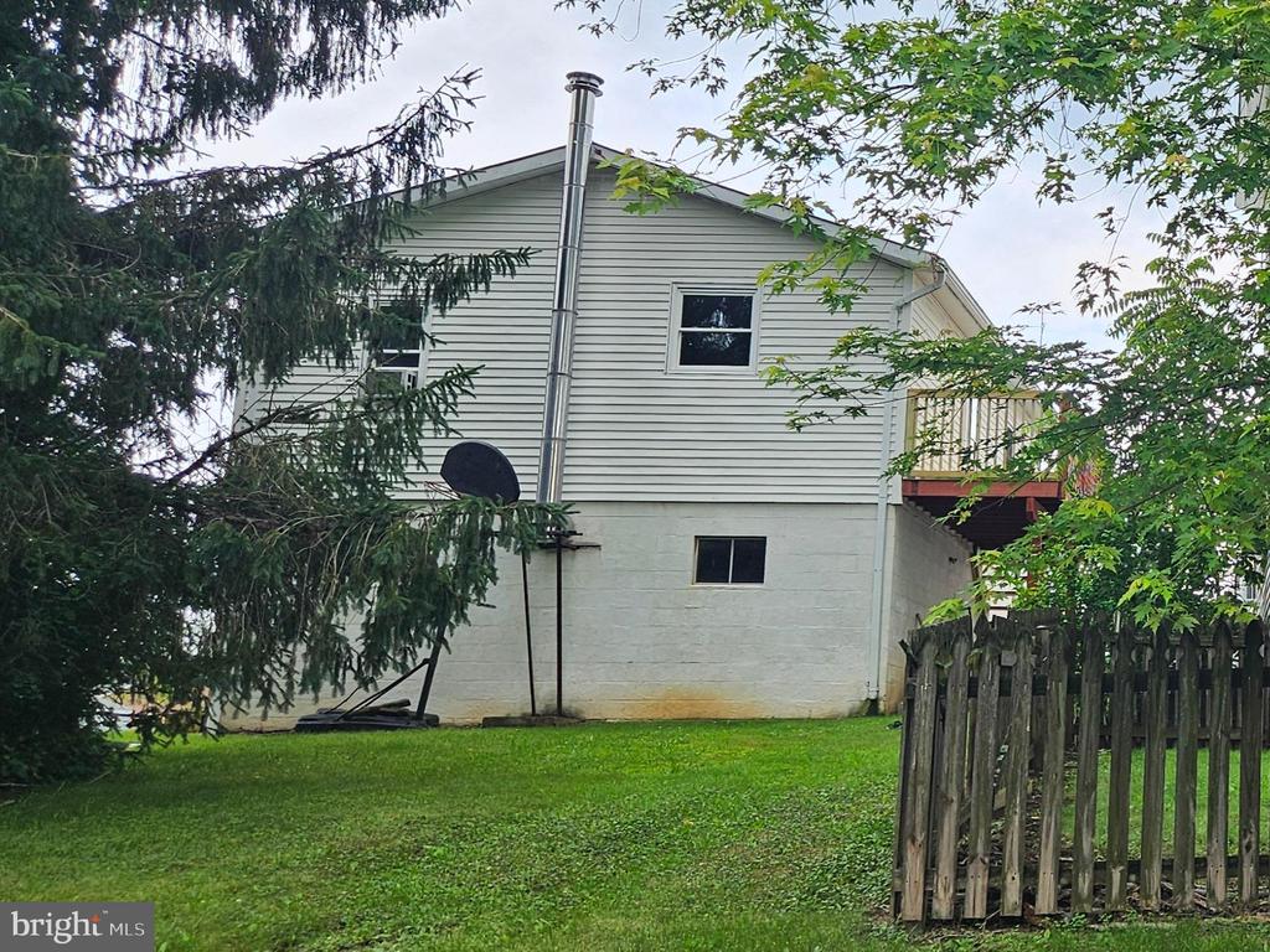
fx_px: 844
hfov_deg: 73.9
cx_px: 635
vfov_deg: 58.9
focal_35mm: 23
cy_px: 476
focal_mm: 5.4
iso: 25
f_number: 1.8
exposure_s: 1/294
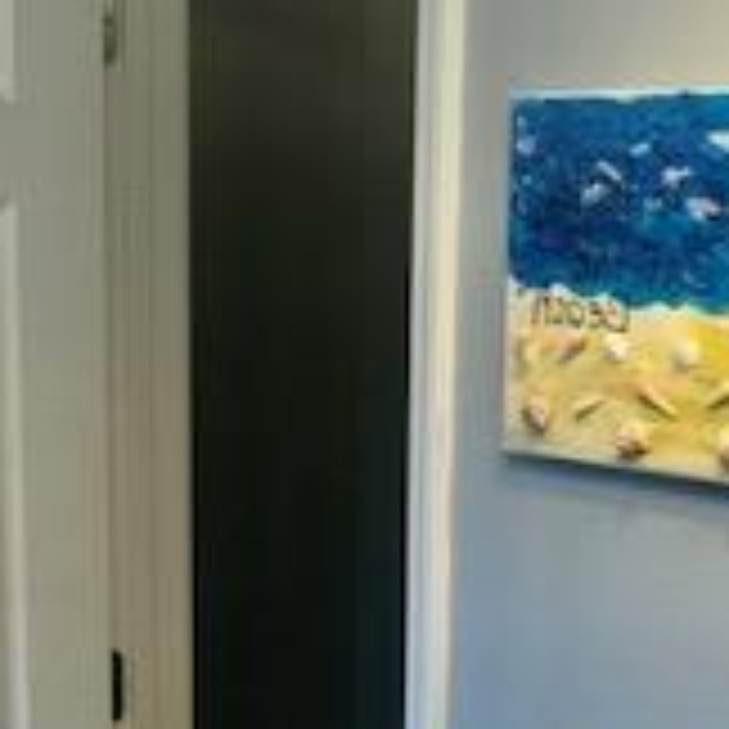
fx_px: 2335
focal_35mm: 98
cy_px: 936
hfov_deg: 17.5
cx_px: 616
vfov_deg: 16.8
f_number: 1.8
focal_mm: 3.99
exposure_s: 1/120
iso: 40
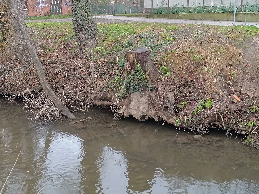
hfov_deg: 71.6
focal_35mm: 24
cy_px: 97
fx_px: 180
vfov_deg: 56.8
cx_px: 130
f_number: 1.65
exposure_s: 1/100
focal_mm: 6.14
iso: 1232
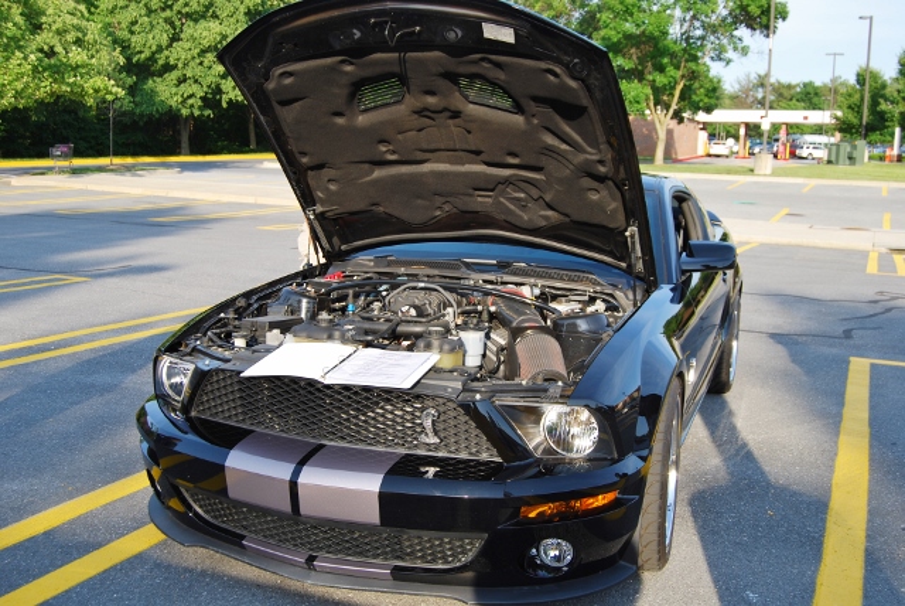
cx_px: 452
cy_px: 303
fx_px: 906
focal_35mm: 36
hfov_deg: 53.1
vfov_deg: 36.9
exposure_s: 1/160
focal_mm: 24
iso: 100
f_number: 6.3
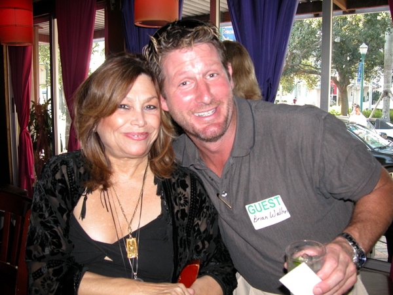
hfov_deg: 52.6
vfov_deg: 40.7
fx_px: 397
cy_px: 148
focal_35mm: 35
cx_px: 196
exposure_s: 1/60
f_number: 2.8
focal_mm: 8.9
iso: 200
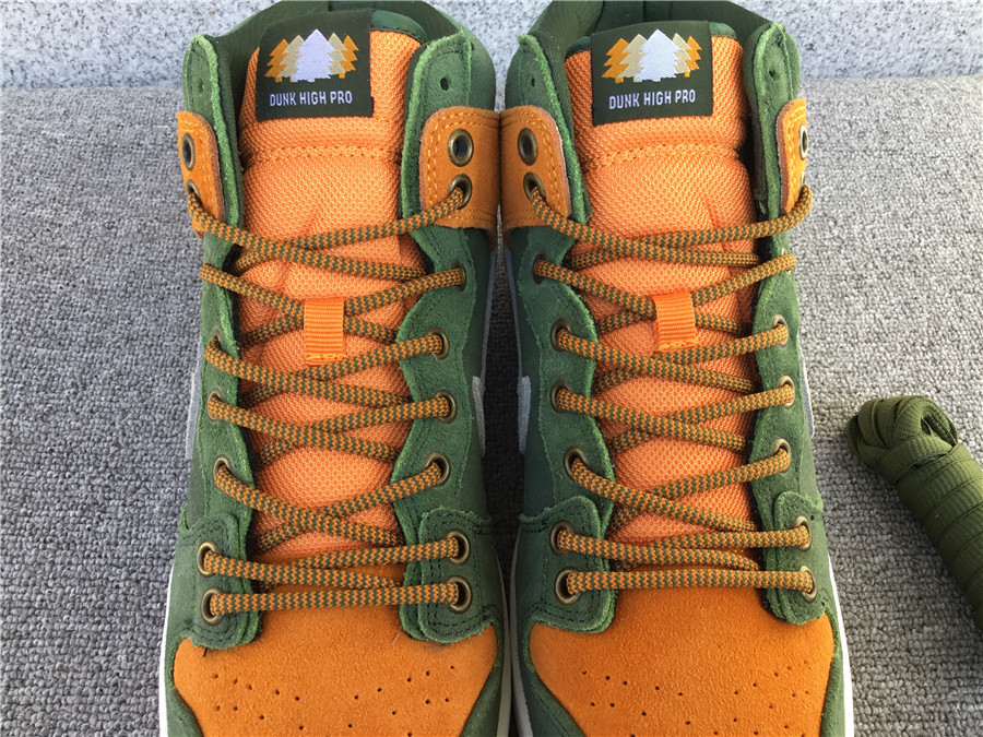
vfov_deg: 45.4
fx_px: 880
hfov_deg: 58.4
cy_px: 368
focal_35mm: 31
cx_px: 492
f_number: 2.4
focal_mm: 3.3
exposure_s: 1/100
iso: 25
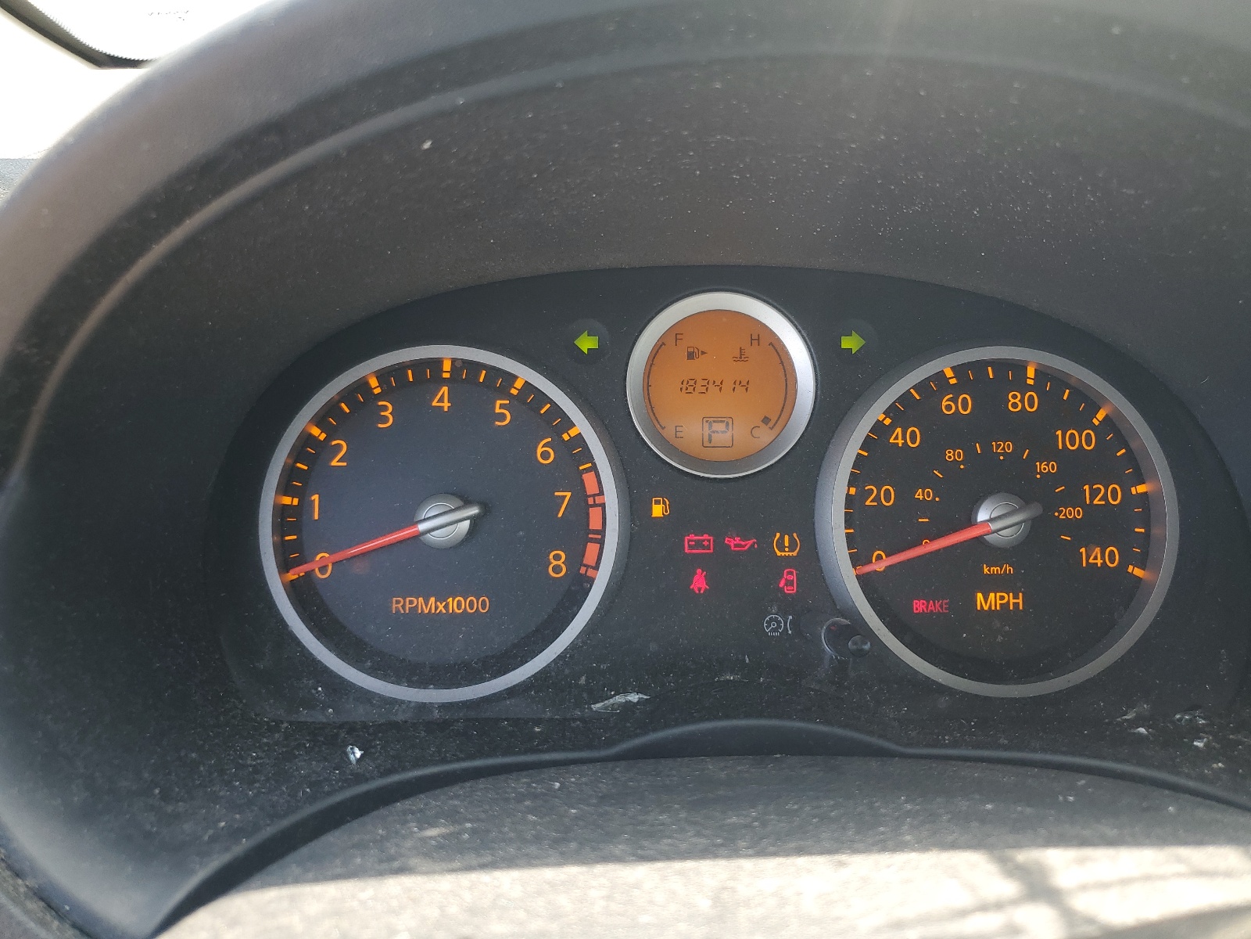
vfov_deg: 53.1
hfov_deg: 67.3
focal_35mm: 26
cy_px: 470
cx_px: 626
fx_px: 940
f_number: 1.5
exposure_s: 1/192
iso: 50
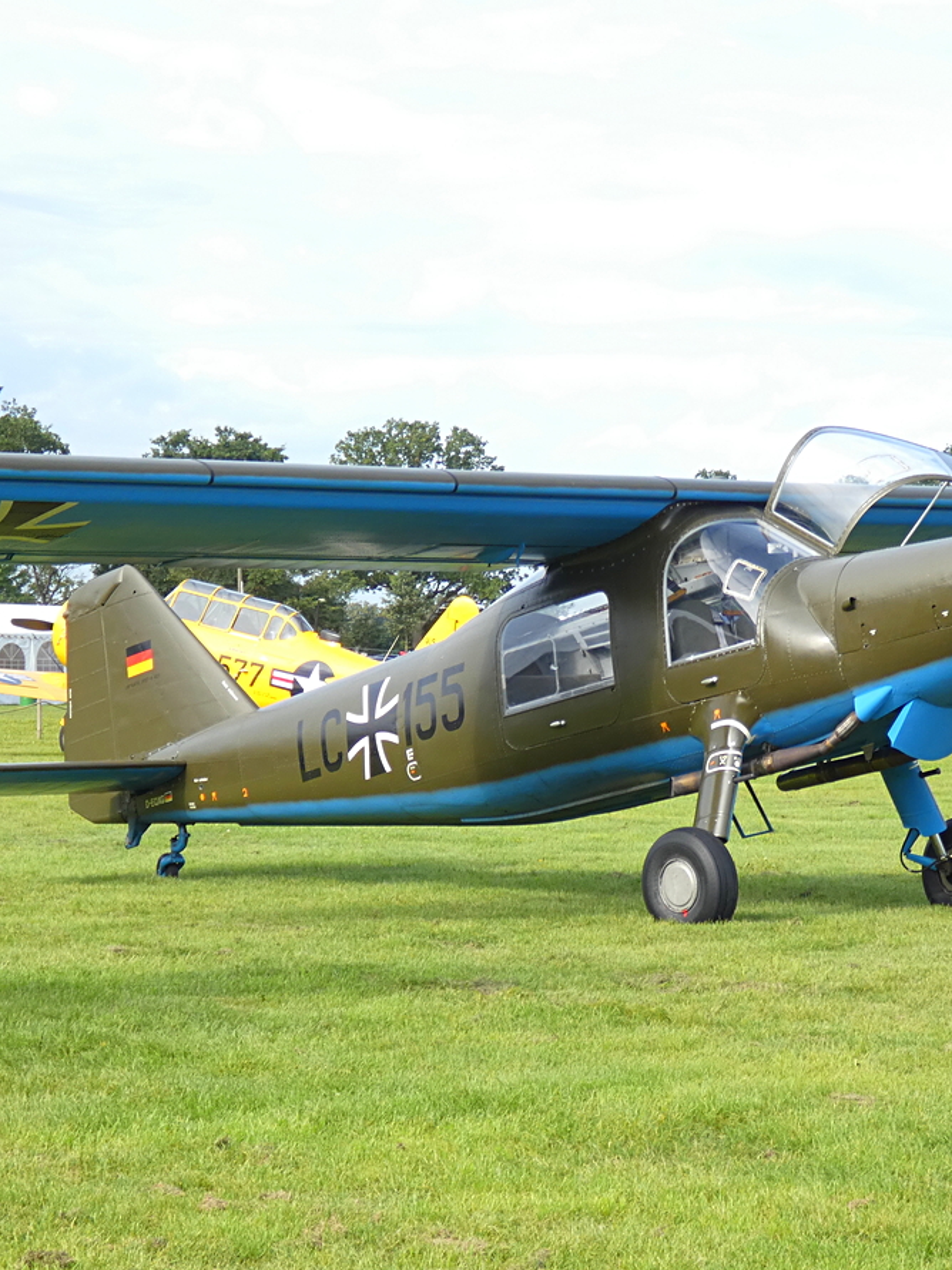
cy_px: 637
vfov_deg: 22.0
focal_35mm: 89
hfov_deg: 16.6
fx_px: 3264
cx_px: 547
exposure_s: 1/200
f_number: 4.2
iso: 80
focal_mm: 11.9
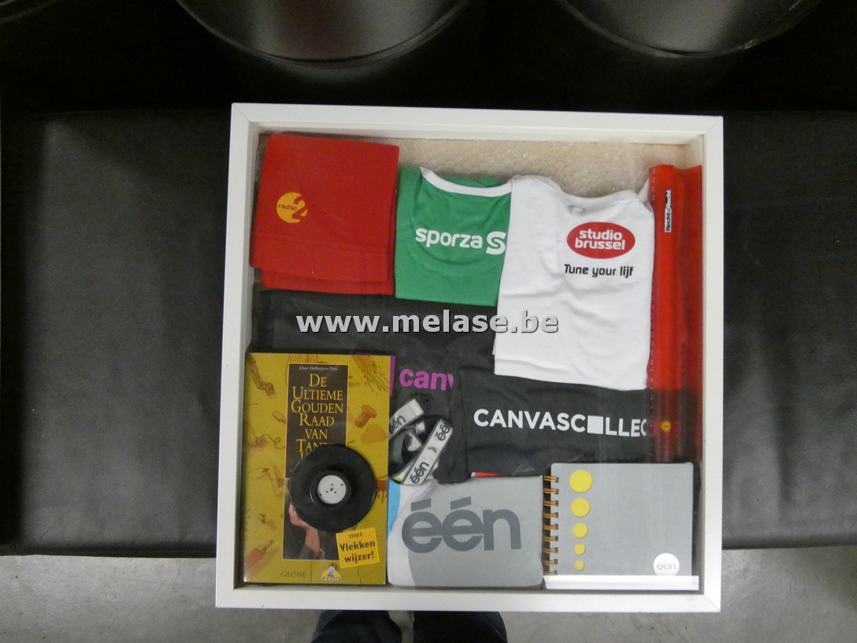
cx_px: 428
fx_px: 594
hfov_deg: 71.6
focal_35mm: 24
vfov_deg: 56.8
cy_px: 322
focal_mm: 4.3
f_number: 3.3
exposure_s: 1/60
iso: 800
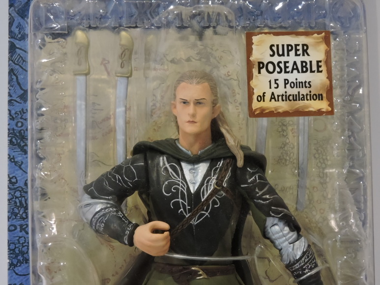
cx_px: 190
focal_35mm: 95
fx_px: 1043
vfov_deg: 15.6
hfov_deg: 20.6
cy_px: 142
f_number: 4.8
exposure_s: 1/40
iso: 800
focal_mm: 17
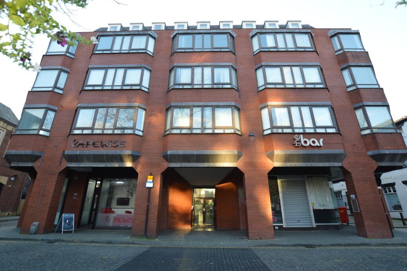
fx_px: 169
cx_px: 204
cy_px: 136
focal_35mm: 15
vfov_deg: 77.2
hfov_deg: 100.4
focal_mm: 10
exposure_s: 1/100
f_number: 5
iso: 400
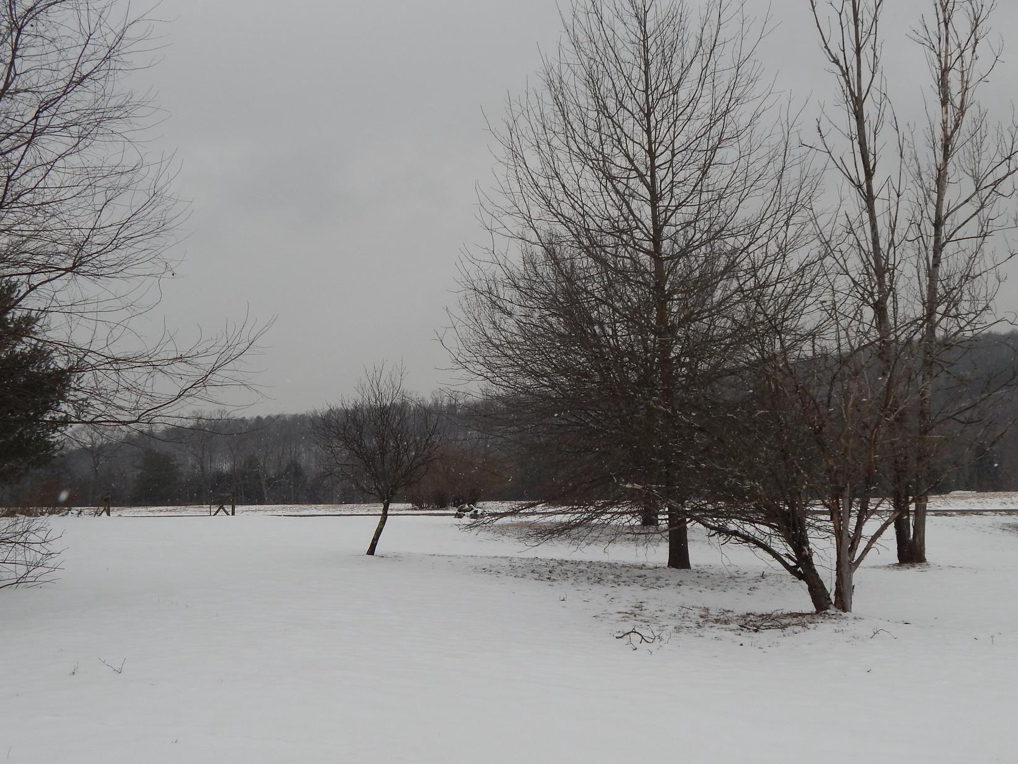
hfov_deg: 52.4
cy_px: 372
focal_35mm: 35
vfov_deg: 40.7
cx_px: 580
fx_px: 1029
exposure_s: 1/500
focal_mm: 5.1
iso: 125
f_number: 3.2
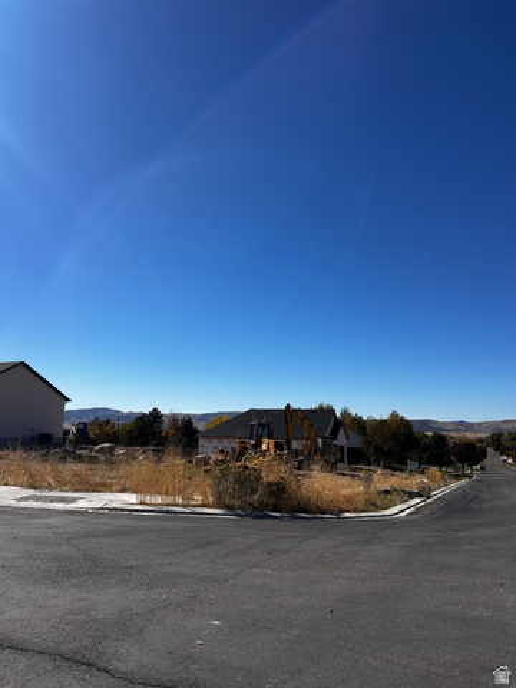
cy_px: 344
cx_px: 258
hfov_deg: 53.1
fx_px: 517
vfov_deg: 67.3
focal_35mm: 26
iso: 50
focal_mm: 5.7
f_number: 1.5
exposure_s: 1/5882
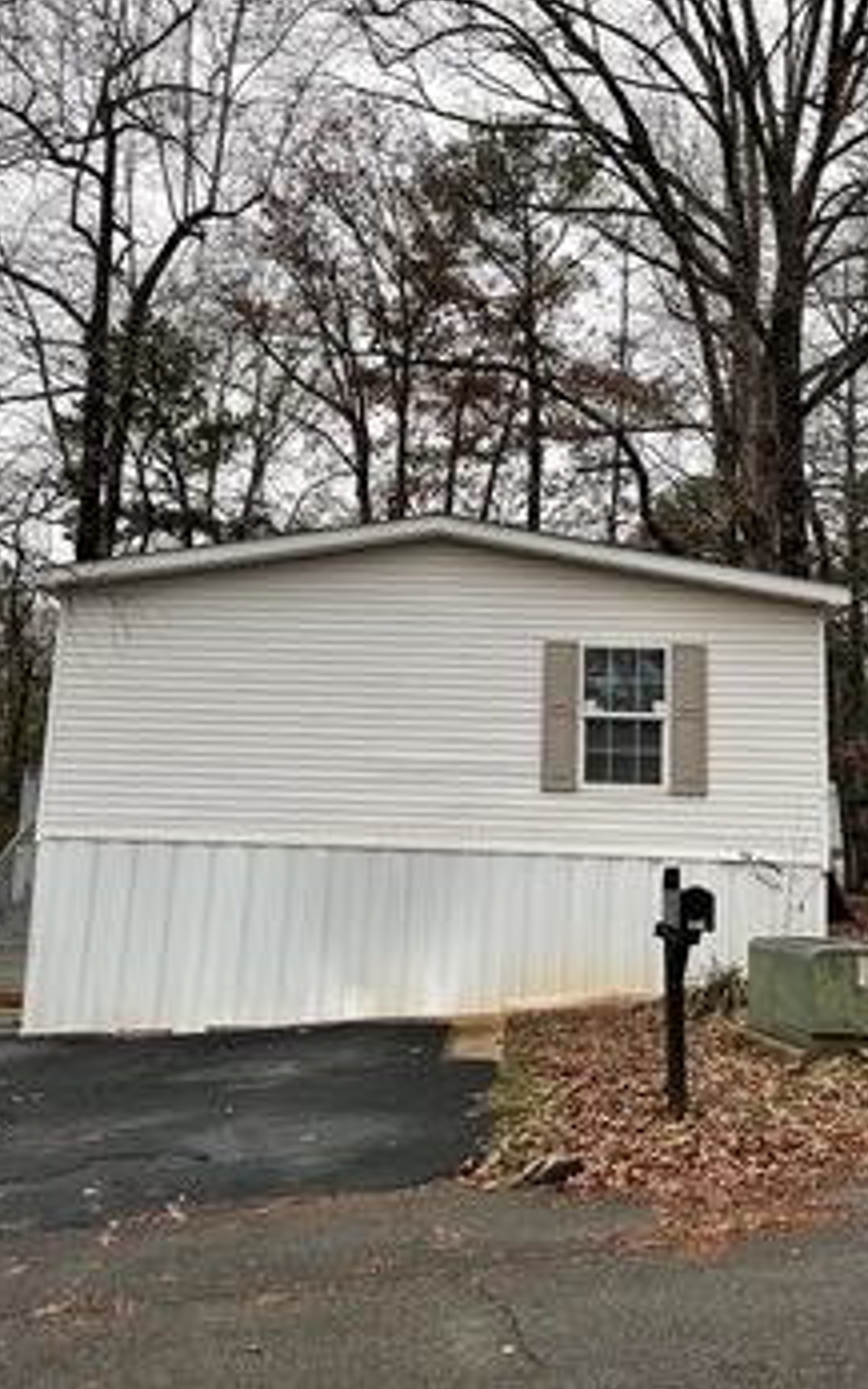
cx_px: 442
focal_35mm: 31
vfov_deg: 61.2
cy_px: 692
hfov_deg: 40.6
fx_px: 1173
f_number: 1.8
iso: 20
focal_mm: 3
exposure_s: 1/120
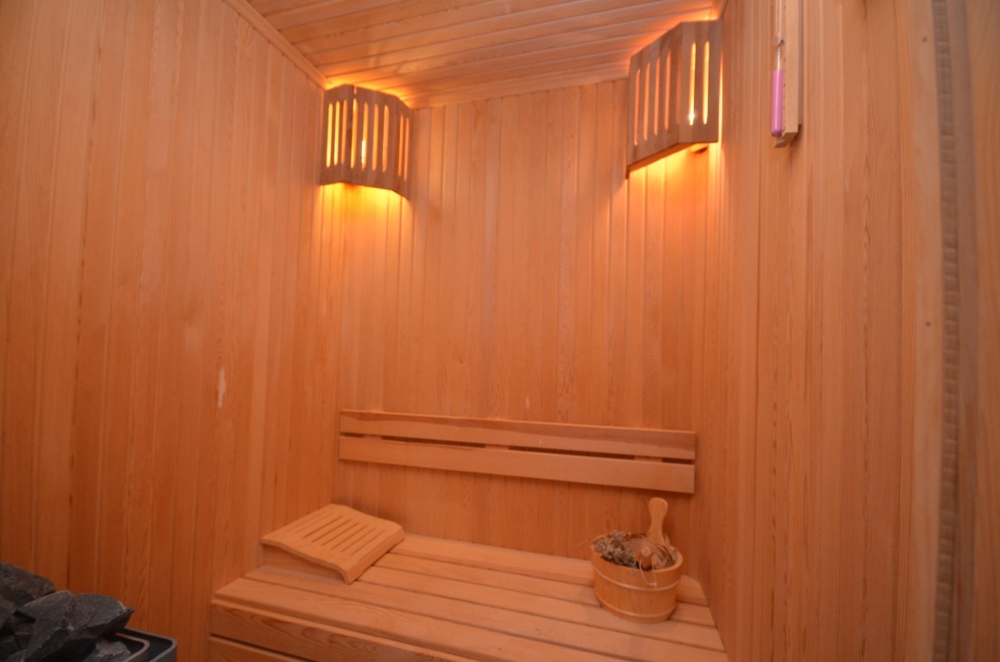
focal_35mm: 15
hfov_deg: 100.5
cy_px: 331
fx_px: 416
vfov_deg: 77.1
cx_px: 500
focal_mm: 10
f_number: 4
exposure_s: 1/60
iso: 800
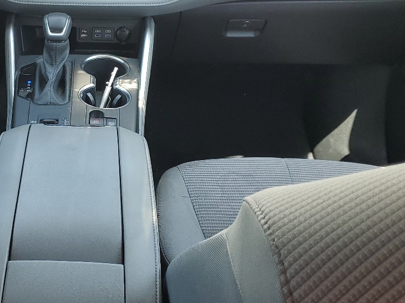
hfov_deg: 33.0
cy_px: 136
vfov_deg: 25.6
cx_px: 94
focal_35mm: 57
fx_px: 667
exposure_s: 1/179
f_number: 1.5
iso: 50
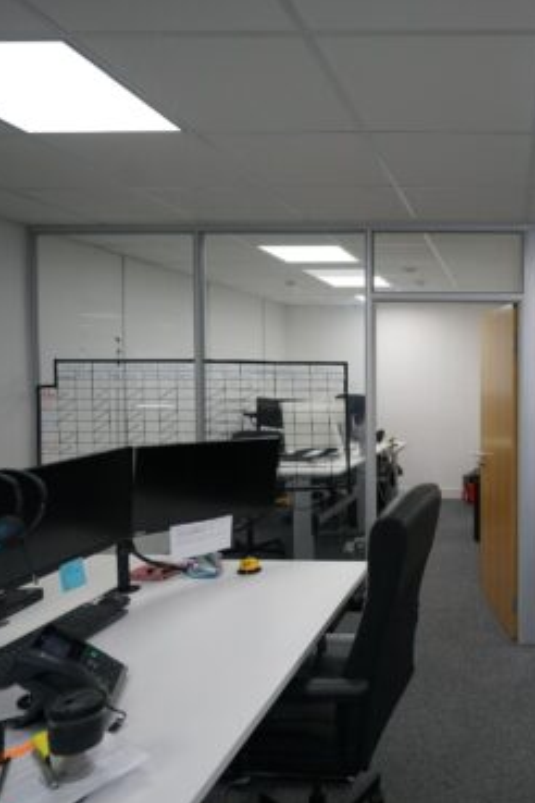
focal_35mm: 26
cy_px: 396
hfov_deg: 44.1
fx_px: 580
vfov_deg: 69.4
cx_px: 502
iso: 2000
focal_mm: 16
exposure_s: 1/160
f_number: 4
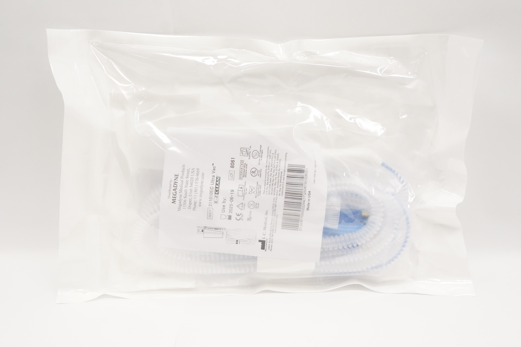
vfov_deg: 38.3
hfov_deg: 55.2
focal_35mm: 34
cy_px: 174
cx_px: 260
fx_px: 499
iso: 3200
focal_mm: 23
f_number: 8
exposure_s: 1/250
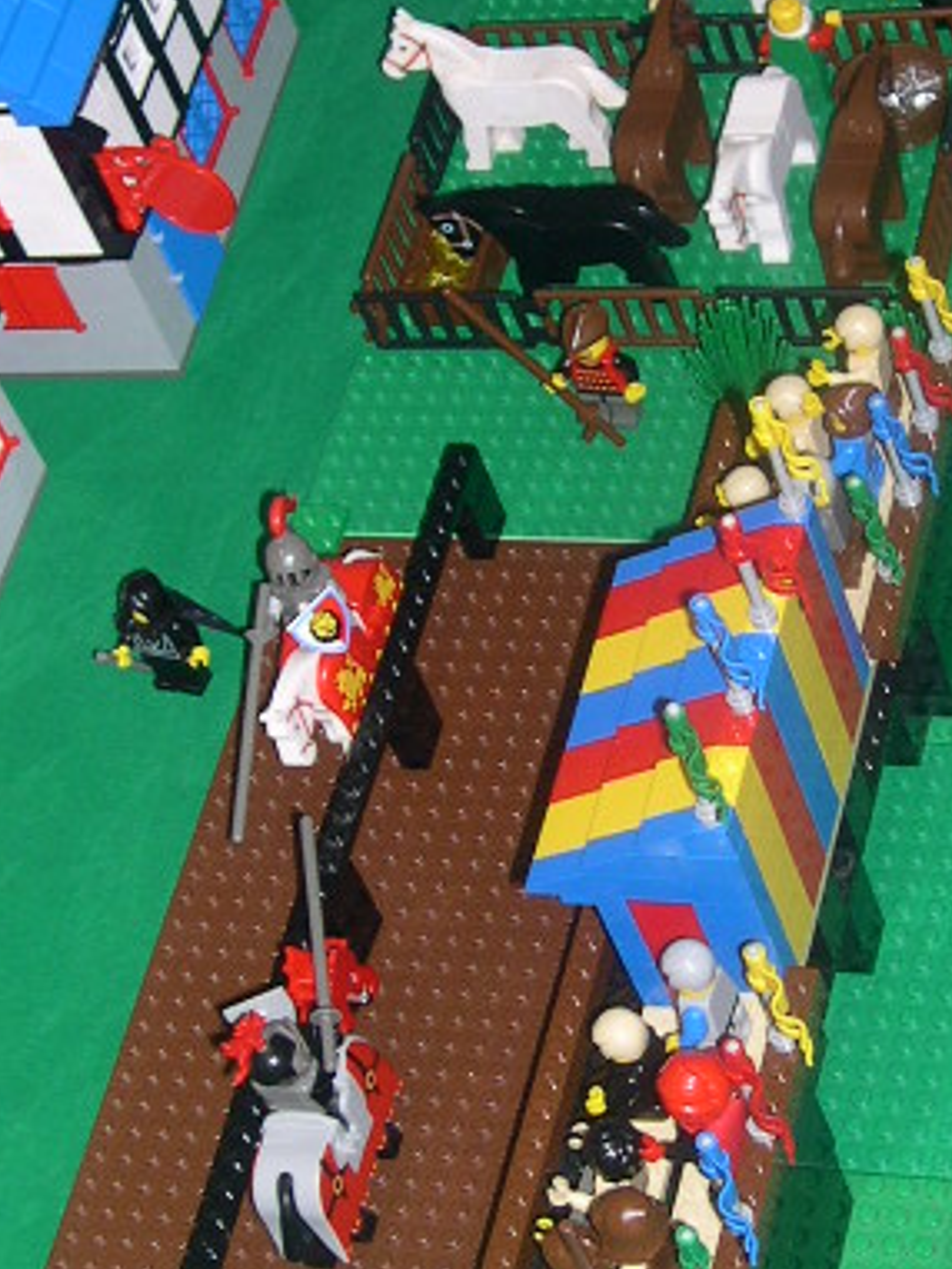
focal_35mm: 102
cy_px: 600
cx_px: 719
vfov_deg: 19.3
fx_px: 3738
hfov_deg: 14.5
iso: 100
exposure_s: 1/60
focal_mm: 8
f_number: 2.8
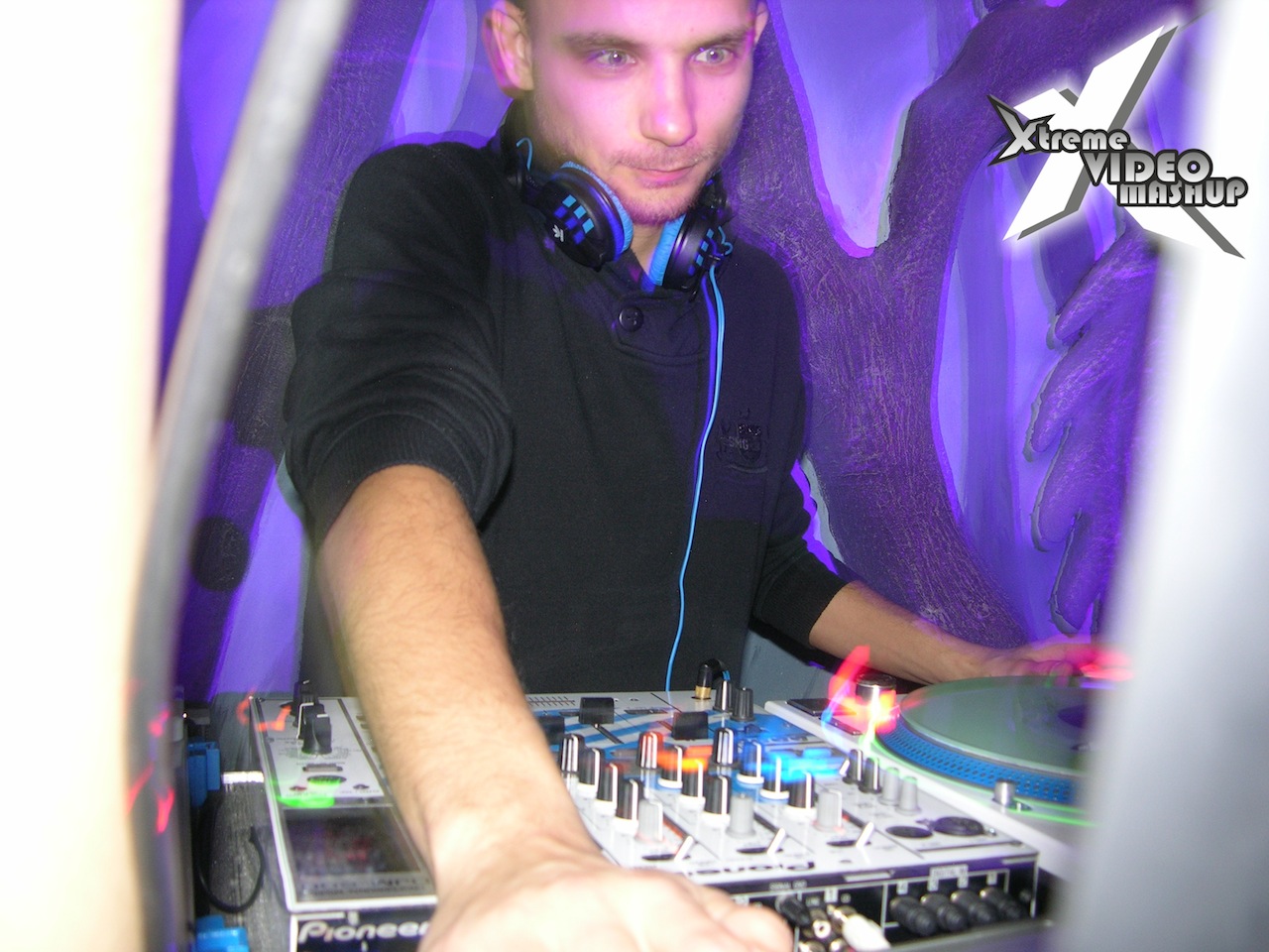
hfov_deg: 52.6
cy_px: 476
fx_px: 1283
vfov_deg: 40.7
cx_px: 634
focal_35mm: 35
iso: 100
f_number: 2.8
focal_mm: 8.9
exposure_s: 2
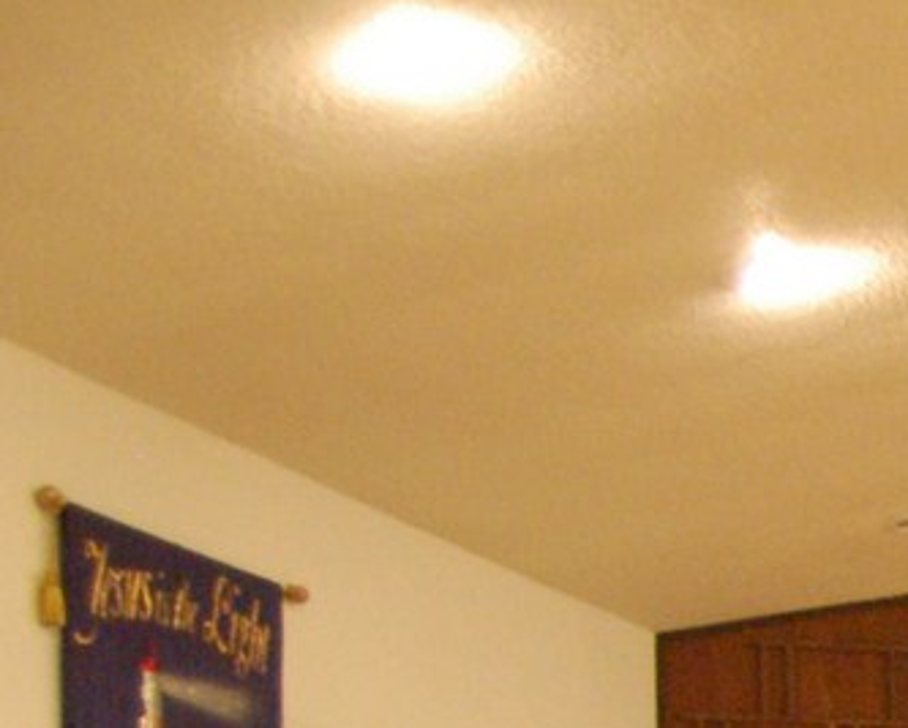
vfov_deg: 11.2
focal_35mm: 128
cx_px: 2116
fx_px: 3450
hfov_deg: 12.2
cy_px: 1341
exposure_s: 1/8
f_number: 3.5
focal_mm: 19
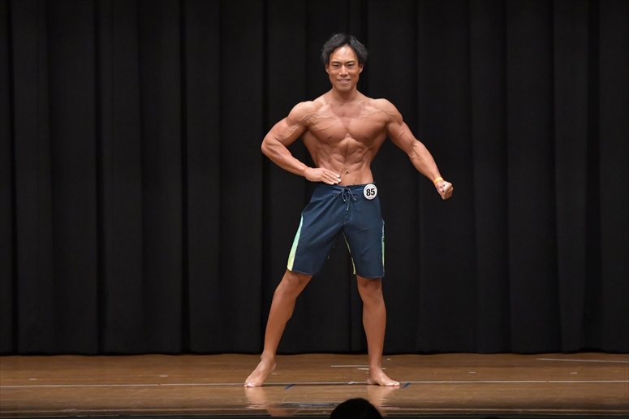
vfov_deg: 6.3
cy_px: 210
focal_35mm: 217
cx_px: 314
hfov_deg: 9.5
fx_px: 3790
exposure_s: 1/400
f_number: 5.6
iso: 6400
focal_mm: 145
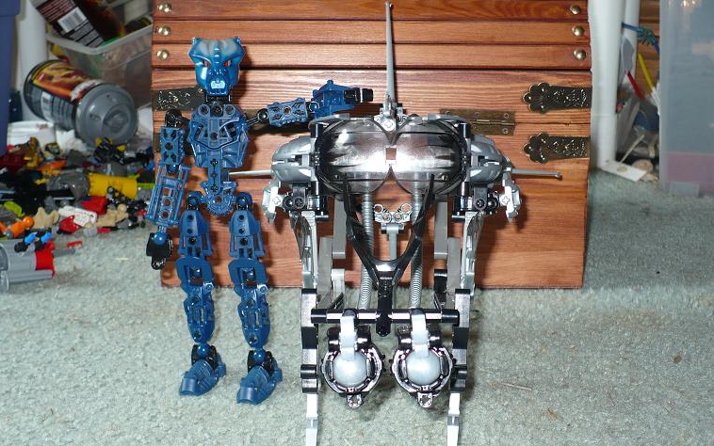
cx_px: 361
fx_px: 1129
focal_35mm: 58
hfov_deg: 35.1
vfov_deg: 22.4
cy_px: 241
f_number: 3.1
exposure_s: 1/30
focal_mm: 8.9
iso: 100
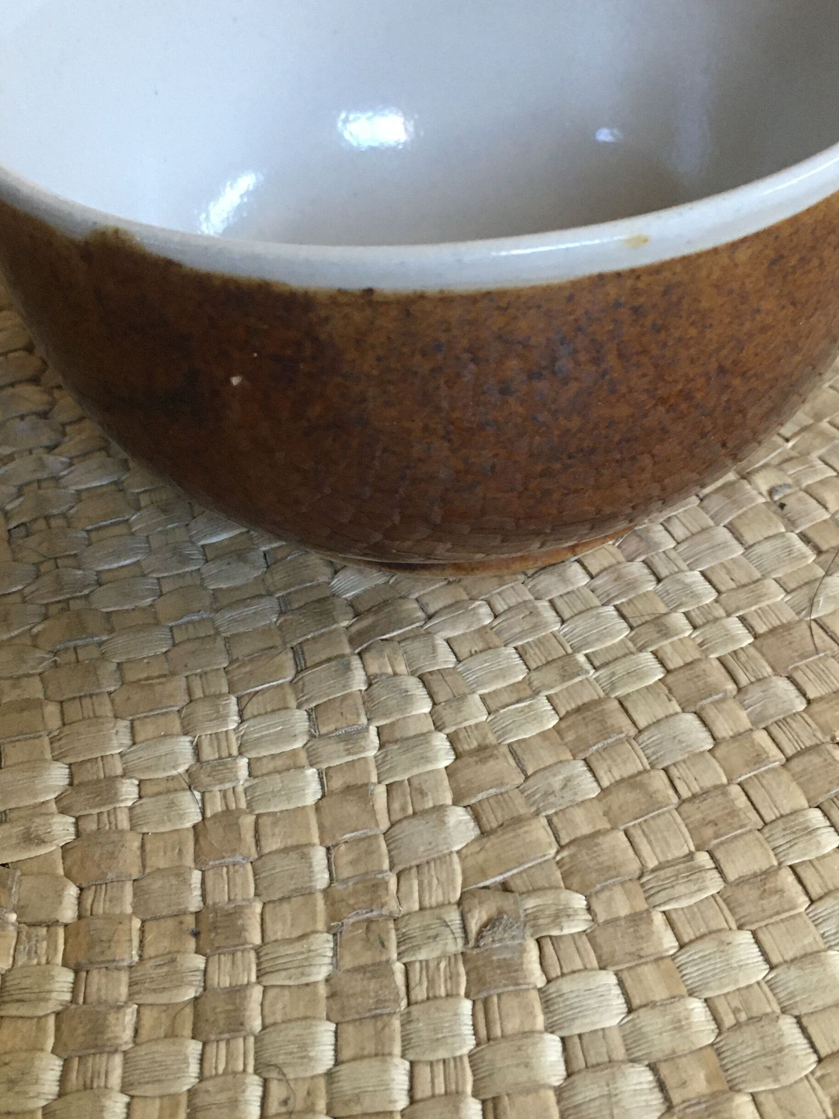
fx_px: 1551
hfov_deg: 30.3
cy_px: 436
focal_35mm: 48
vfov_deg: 39.5
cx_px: 422
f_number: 2.2
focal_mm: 4.15
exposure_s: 1/33
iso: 200
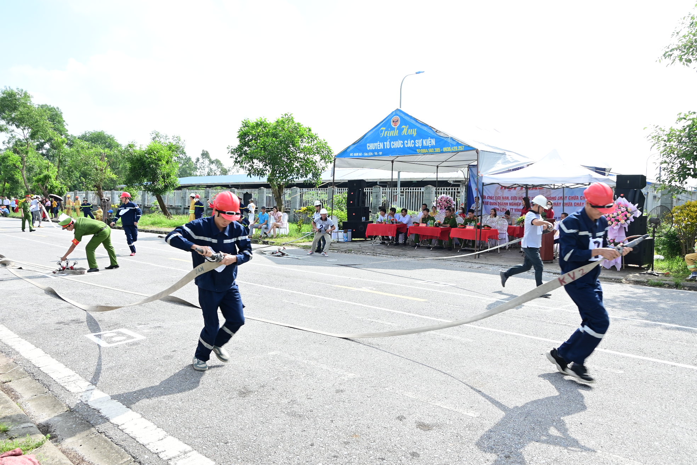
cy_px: 232
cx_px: 348
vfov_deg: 47.9
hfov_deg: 67.4
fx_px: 523
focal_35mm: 27
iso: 125
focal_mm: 18
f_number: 6.3
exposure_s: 1/200
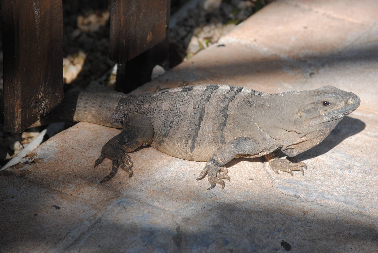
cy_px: 126
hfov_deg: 11.8
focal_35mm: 174
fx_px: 1829
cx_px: 189
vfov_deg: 7.9
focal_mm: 116
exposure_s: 1/500
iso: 100
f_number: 5.6
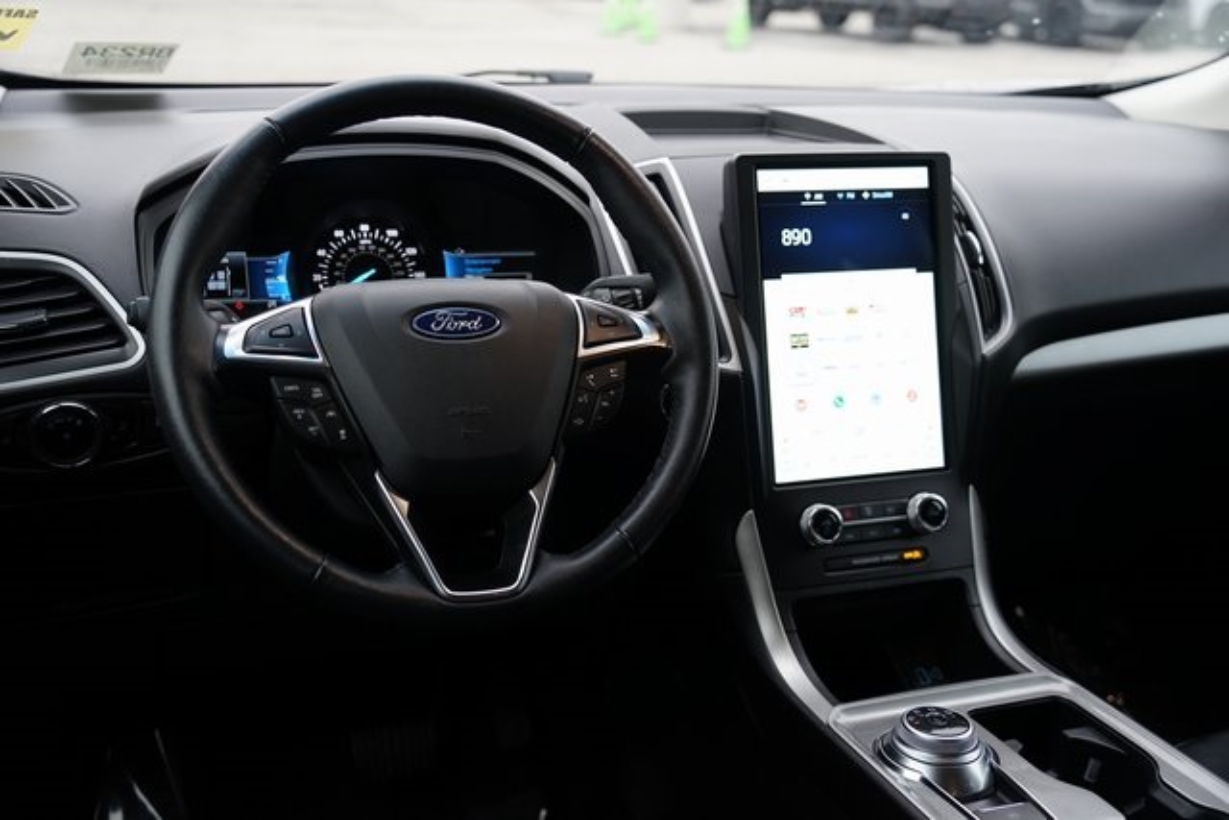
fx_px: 1297
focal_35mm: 38
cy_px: 410
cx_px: 614
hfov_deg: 50.7
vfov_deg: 35.1
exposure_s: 1/160
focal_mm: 38
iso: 1000
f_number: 4
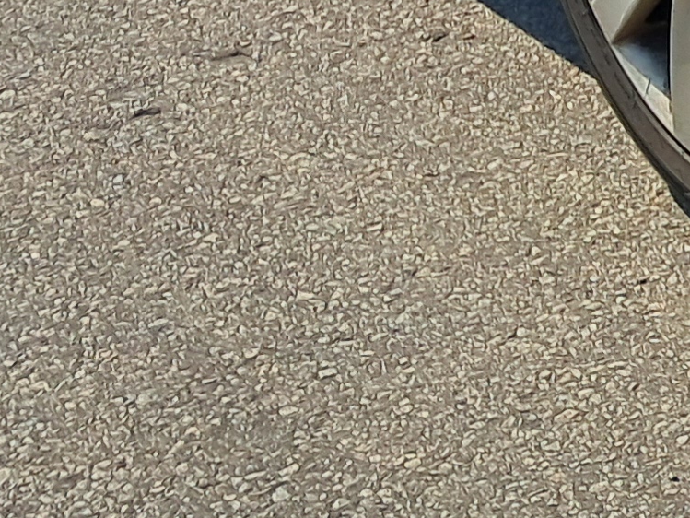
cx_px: 1295
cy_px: -582
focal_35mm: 147
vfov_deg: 9.3
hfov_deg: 12.2
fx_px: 2931
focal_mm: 4
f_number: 1.8
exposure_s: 1/1050
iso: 50
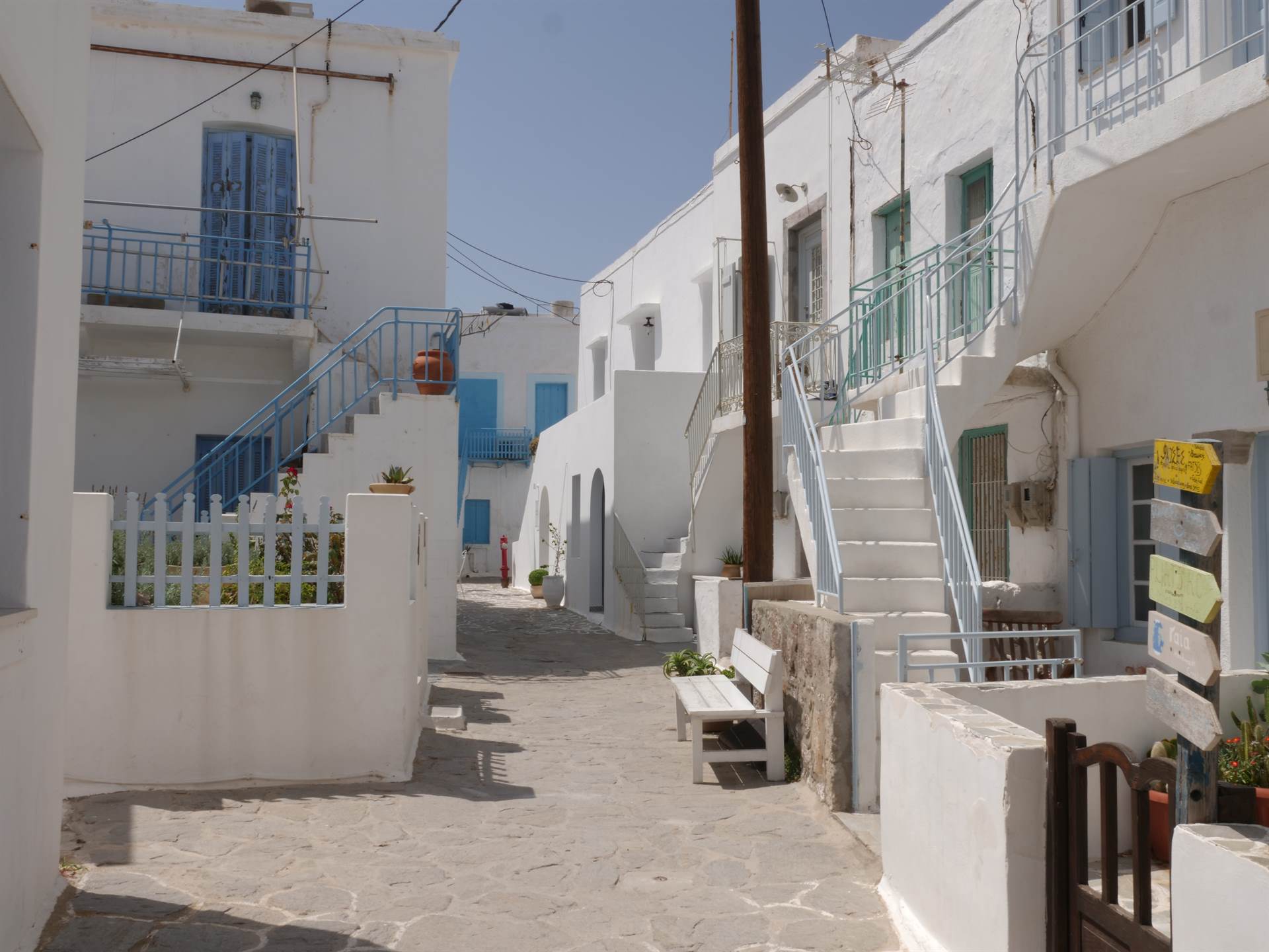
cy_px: 476
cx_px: 634
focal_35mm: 34
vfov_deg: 41.8
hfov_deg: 54.0
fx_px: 1246
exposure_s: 1/50
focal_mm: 17
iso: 100
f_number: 18
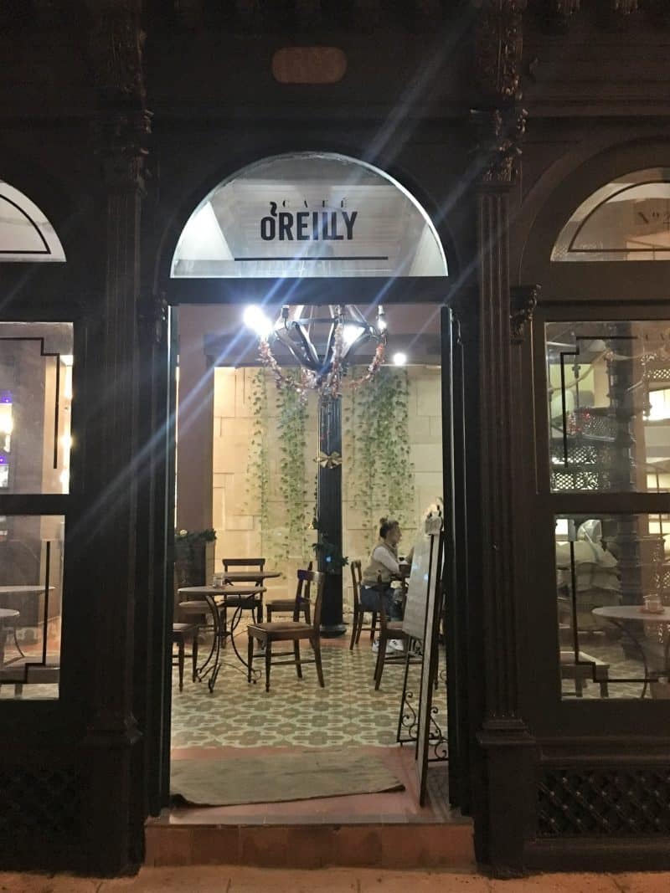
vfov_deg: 61.7
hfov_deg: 48.2
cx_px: 335
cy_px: 446
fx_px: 749
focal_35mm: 29
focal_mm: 4.15
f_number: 2.2
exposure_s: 1/15
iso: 500
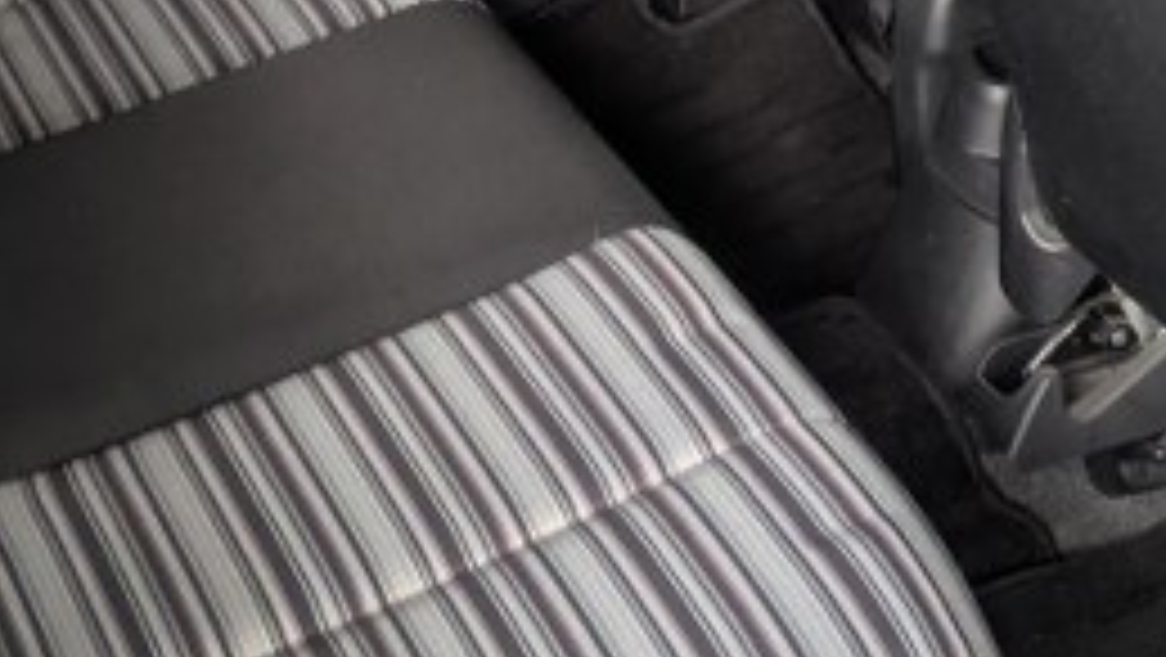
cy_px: 4
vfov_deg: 14.2
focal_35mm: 84
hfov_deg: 25.2
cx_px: 745
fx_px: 2598
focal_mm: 5.43
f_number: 1.89
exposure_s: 1/120
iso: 138
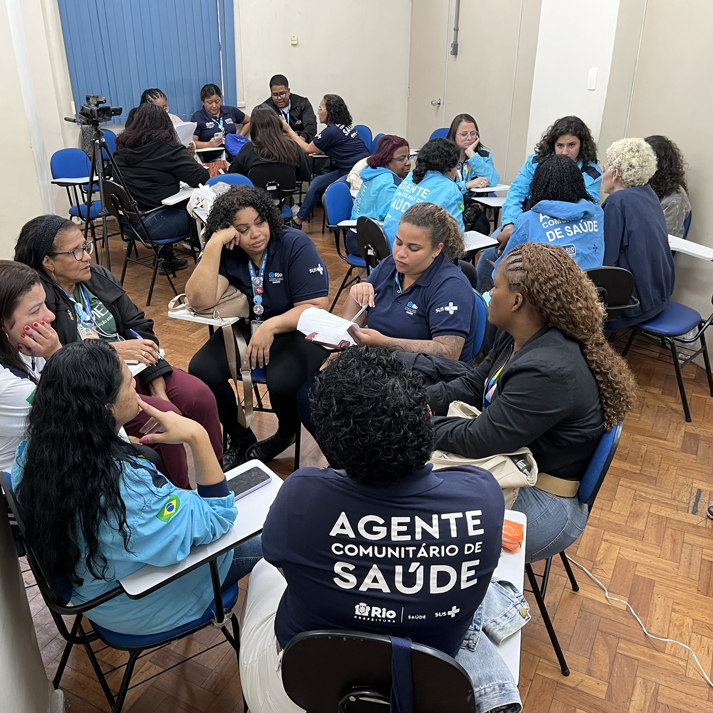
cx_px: 308
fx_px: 722
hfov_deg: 52.4
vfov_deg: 52.5
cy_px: 354
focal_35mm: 31
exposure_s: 1/60
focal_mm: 5.1
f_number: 1.6
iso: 200
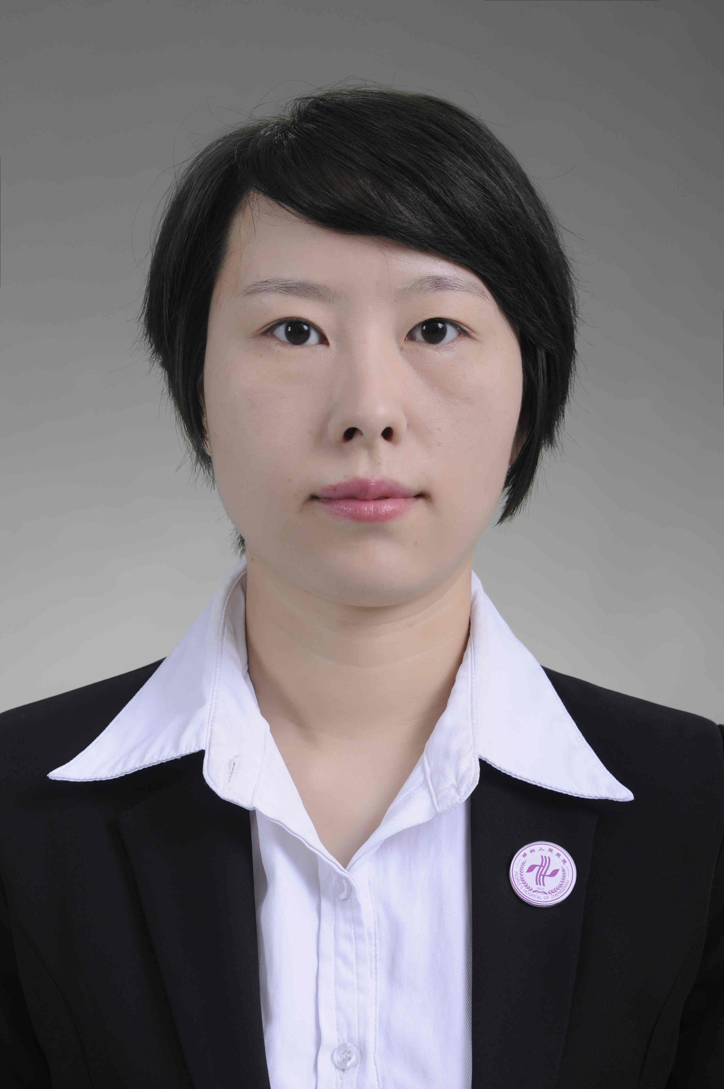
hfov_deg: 10.7
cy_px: 544
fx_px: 3856
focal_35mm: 128
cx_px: 362
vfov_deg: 16.1
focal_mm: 85
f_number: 5.6
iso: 160
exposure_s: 1/125
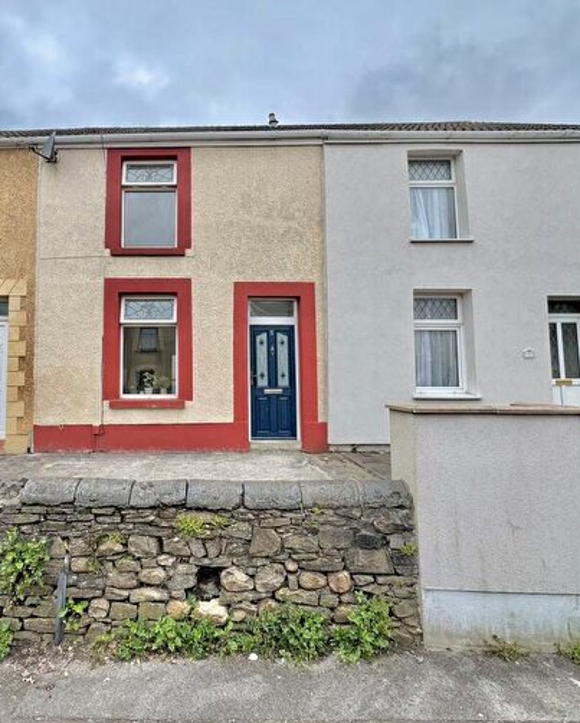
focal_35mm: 19
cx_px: 201
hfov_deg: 69.2
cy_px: 351
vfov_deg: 83.2
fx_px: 407
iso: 40
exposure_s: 1/470
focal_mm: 2.22
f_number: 2.2
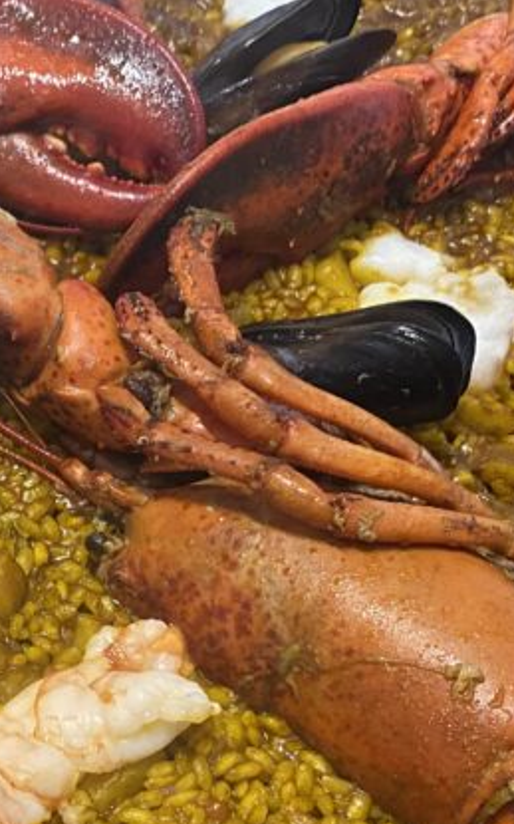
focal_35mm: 68
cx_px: -48
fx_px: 1526
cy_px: 536
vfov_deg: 30.0
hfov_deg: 18.4
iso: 320
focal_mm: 4.25
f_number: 1.8
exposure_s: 1/50
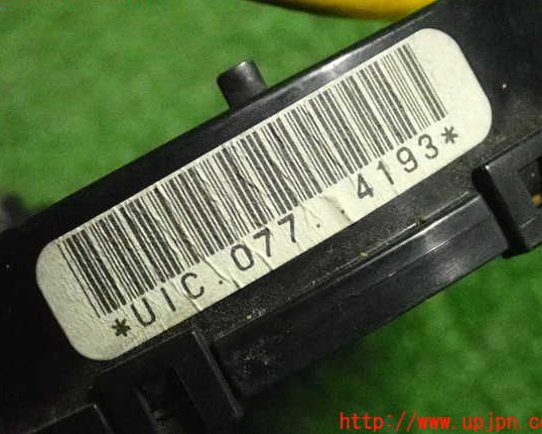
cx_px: 265
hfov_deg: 26.1
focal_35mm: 73
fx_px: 1171
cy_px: 208
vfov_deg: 21.0
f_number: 3.8
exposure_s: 1/125
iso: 6400
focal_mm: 11.88
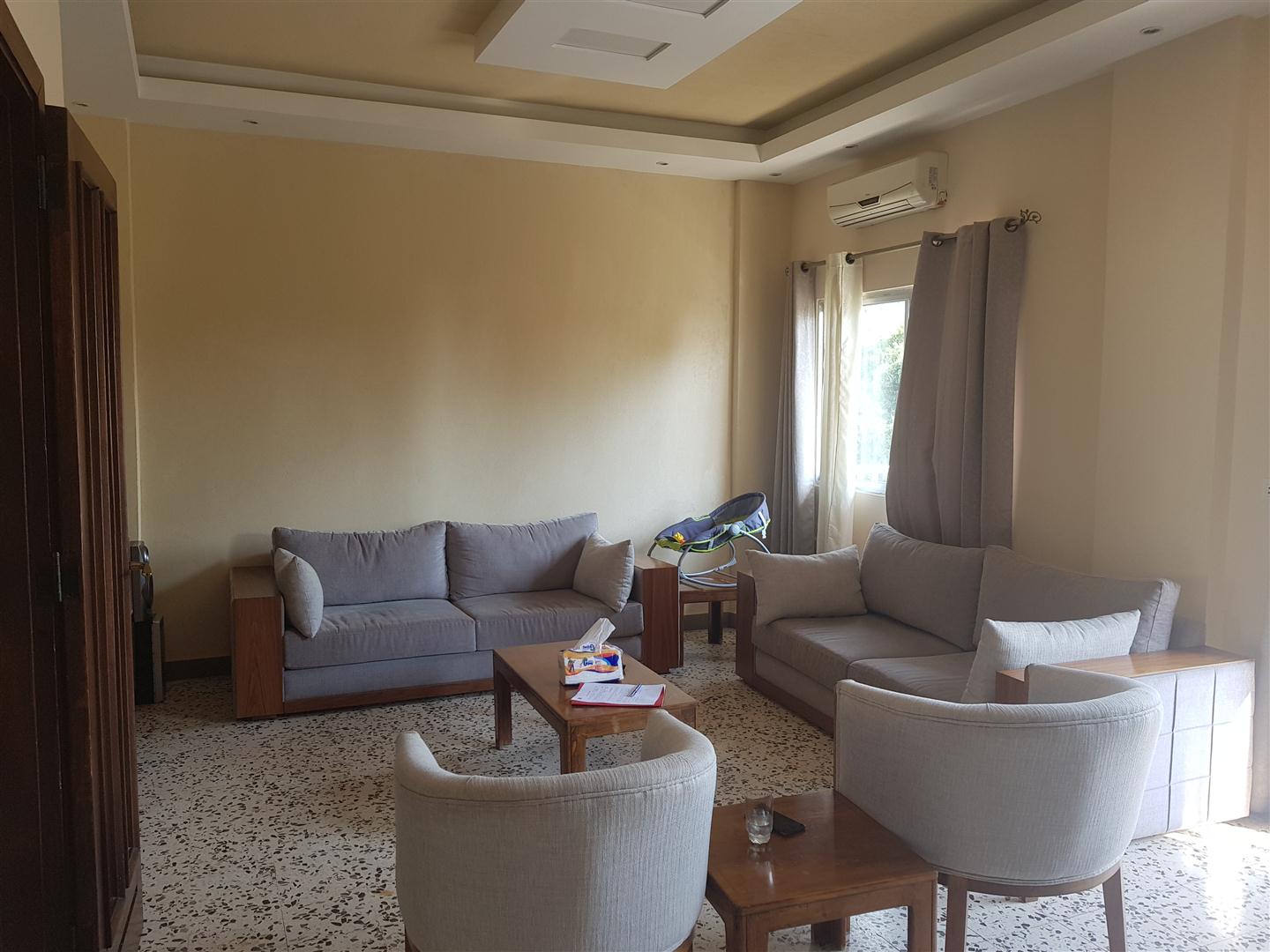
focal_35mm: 26
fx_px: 954
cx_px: 635
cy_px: 476
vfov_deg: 53.1
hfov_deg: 67.3
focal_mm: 4.2
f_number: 1.7
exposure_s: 1/100
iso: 40
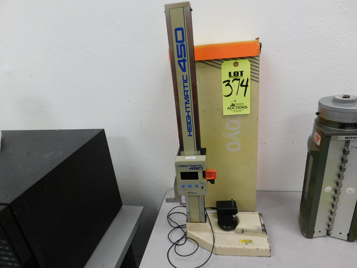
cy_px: 134
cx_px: 178
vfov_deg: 58.9
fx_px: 237
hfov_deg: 73.9
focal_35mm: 23
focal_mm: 4
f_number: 3
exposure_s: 1/30
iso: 125
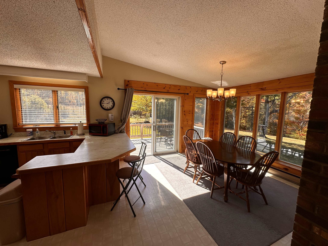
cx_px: 164
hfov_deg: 102.1
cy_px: 123
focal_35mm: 14
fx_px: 133
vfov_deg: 85.7
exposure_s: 1/335
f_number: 2.2
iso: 40
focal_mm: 2.22
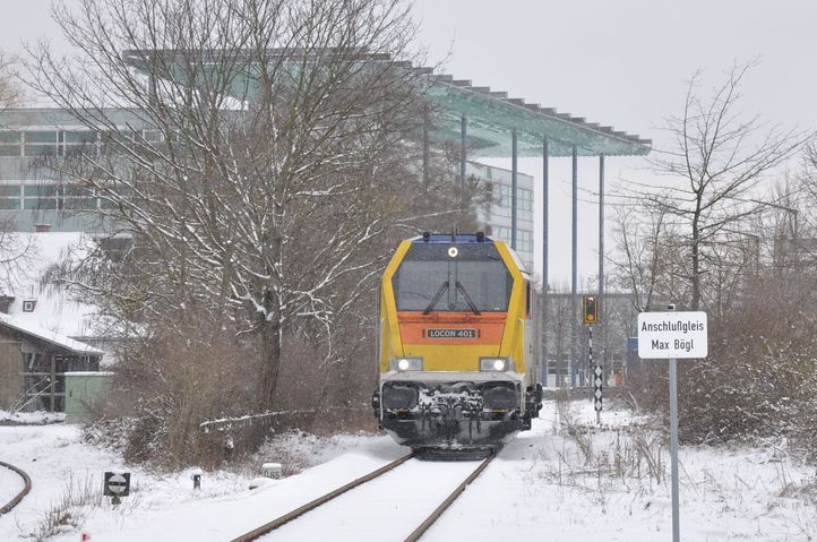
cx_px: 462
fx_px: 3376
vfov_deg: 9.2
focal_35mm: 149
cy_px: 251
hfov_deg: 13.8
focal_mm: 70
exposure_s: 1/400
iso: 250
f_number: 7.1
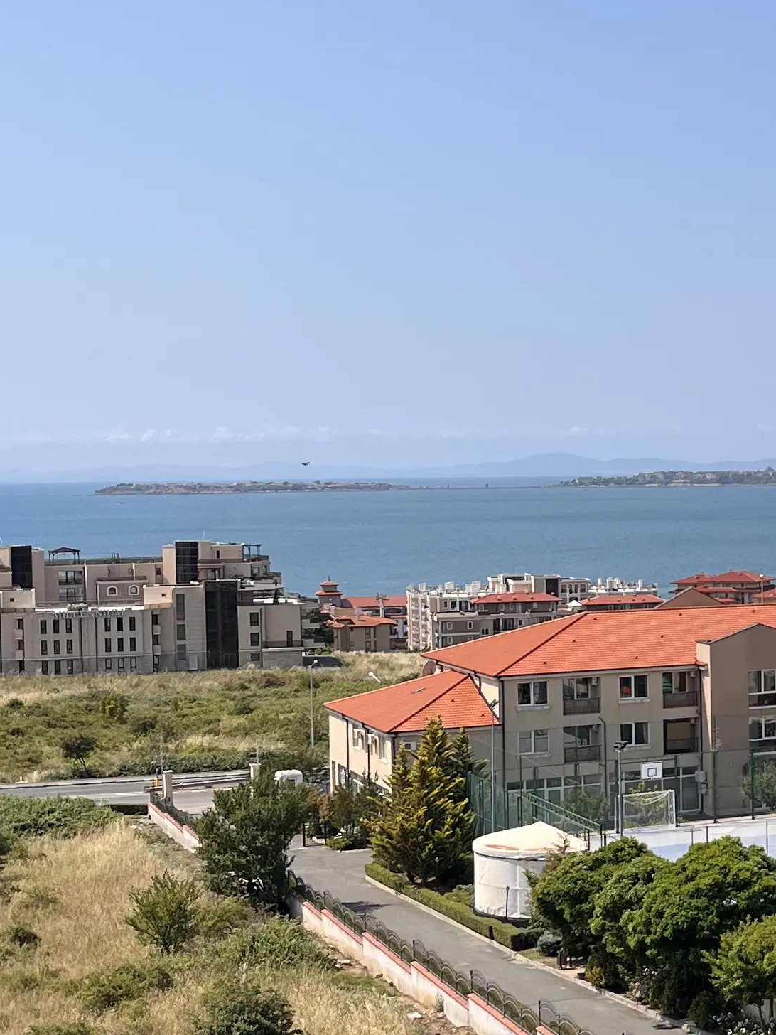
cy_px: 531
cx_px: 923
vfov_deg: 27.0
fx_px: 2152
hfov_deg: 19.3
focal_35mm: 72
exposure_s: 1/4149
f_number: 1.6
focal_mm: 5.1
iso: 50
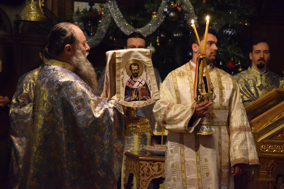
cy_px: 94
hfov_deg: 17.1
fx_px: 947
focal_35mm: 120
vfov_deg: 11.4
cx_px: 142
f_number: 5.3
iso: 8000
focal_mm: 80
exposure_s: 1/60
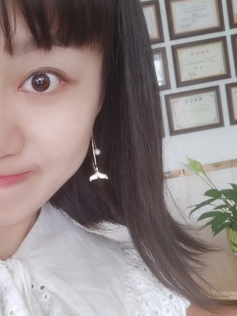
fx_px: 475
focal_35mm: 52
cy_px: 197
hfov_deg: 27.1
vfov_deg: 36.6
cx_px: 28
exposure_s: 1/33.3
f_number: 2
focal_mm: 3.87
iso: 258
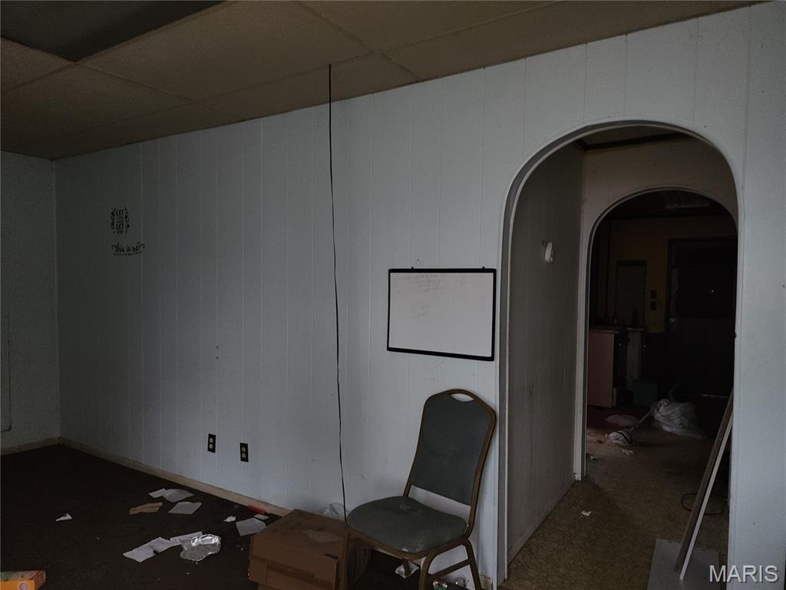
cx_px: 393
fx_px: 522
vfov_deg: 58.9
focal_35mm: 23
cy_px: 295
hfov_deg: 73.9
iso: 125
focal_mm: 6.4
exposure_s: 1/24
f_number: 1.8
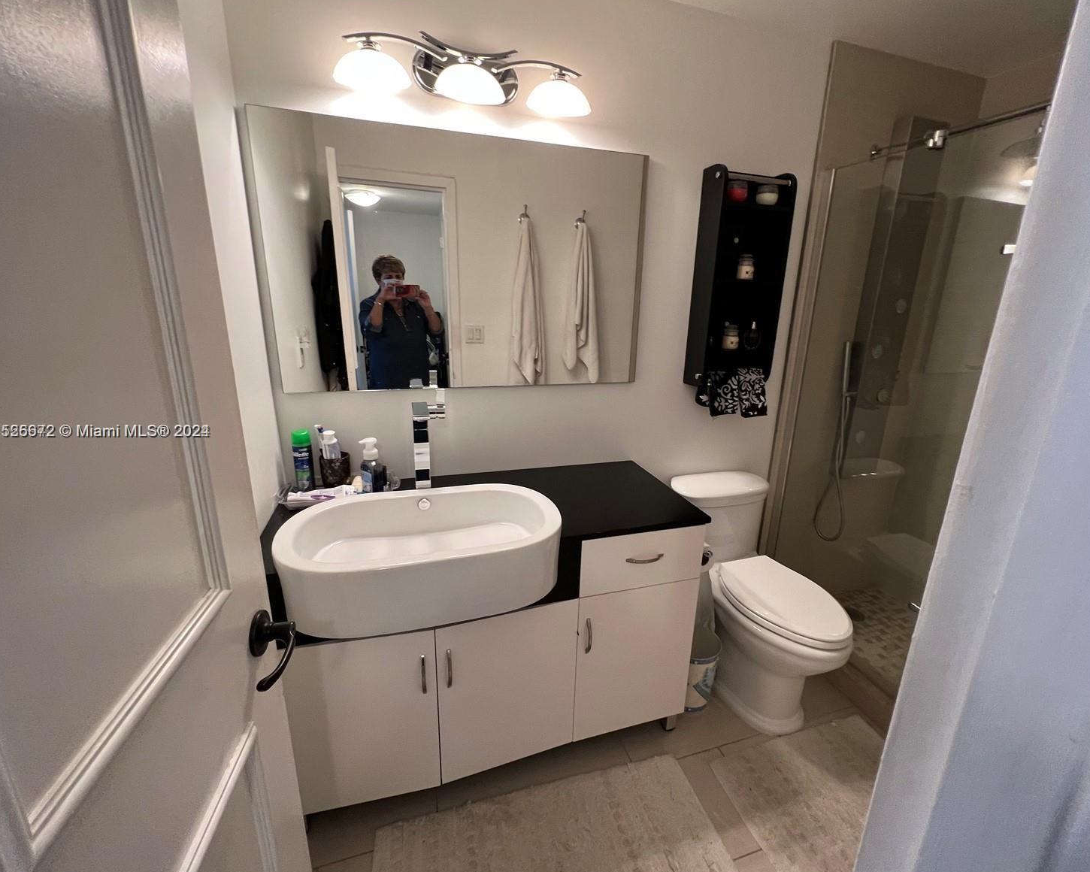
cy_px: 432
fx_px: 452
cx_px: 571
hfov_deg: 100.6
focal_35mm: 14
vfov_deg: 88.0
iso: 160
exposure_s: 1/60
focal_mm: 1.57
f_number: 1.8
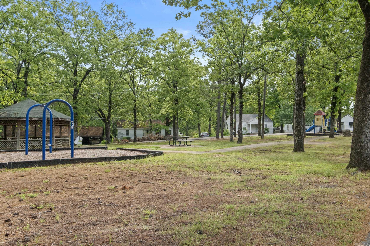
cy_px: 123
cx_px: 185
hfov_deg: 60.3
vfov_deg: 42.3
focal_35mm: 31
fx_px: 319
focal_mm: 20.9
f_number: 8
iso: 800
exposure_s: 1/200
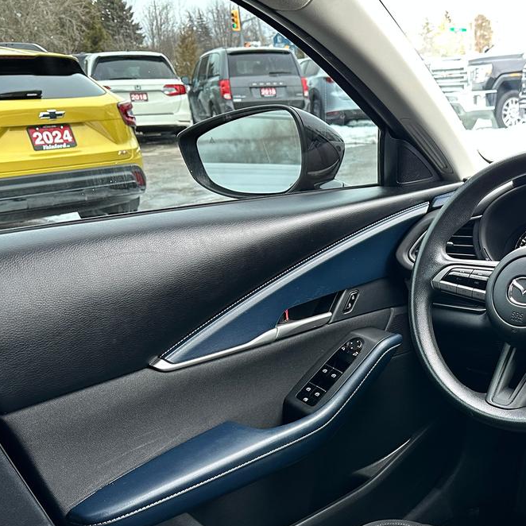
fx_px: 705
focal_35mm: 41
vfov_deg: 40.0
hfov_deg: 39.2
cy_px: 379
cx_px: 428
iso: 250
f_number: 1.78
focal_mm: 6.86
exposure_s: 1/72
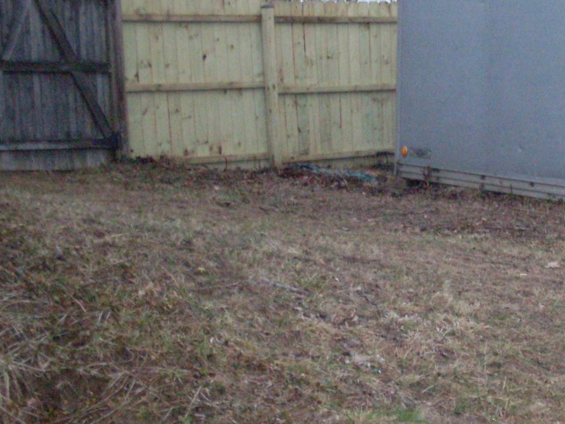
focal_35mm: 83
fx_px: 1354
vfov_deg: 17.8
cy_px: 211
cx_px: 549
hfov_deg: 22.7
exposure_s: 1/45
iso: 240
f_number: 2.8
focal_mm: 6.3
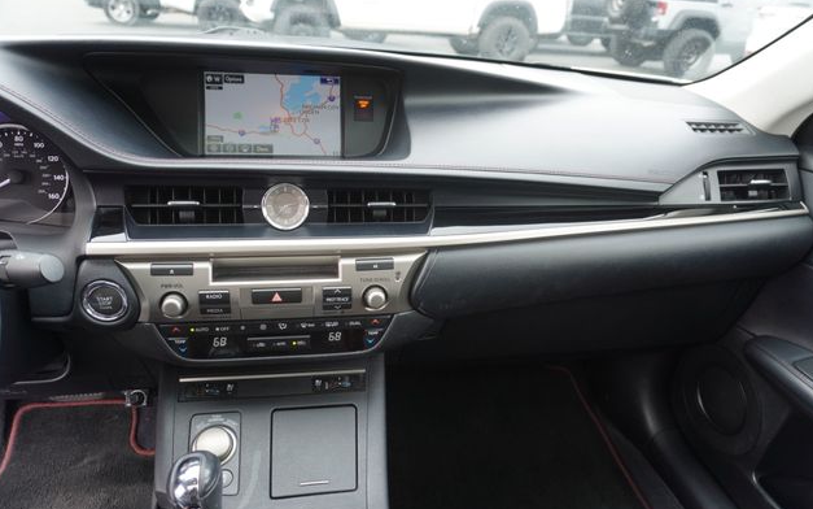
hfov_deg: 72.5
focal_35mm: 25
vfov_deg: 49.3
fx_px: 554
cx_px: 405
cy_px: 244
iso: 200
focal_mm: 16
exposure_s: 1/60
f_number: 4
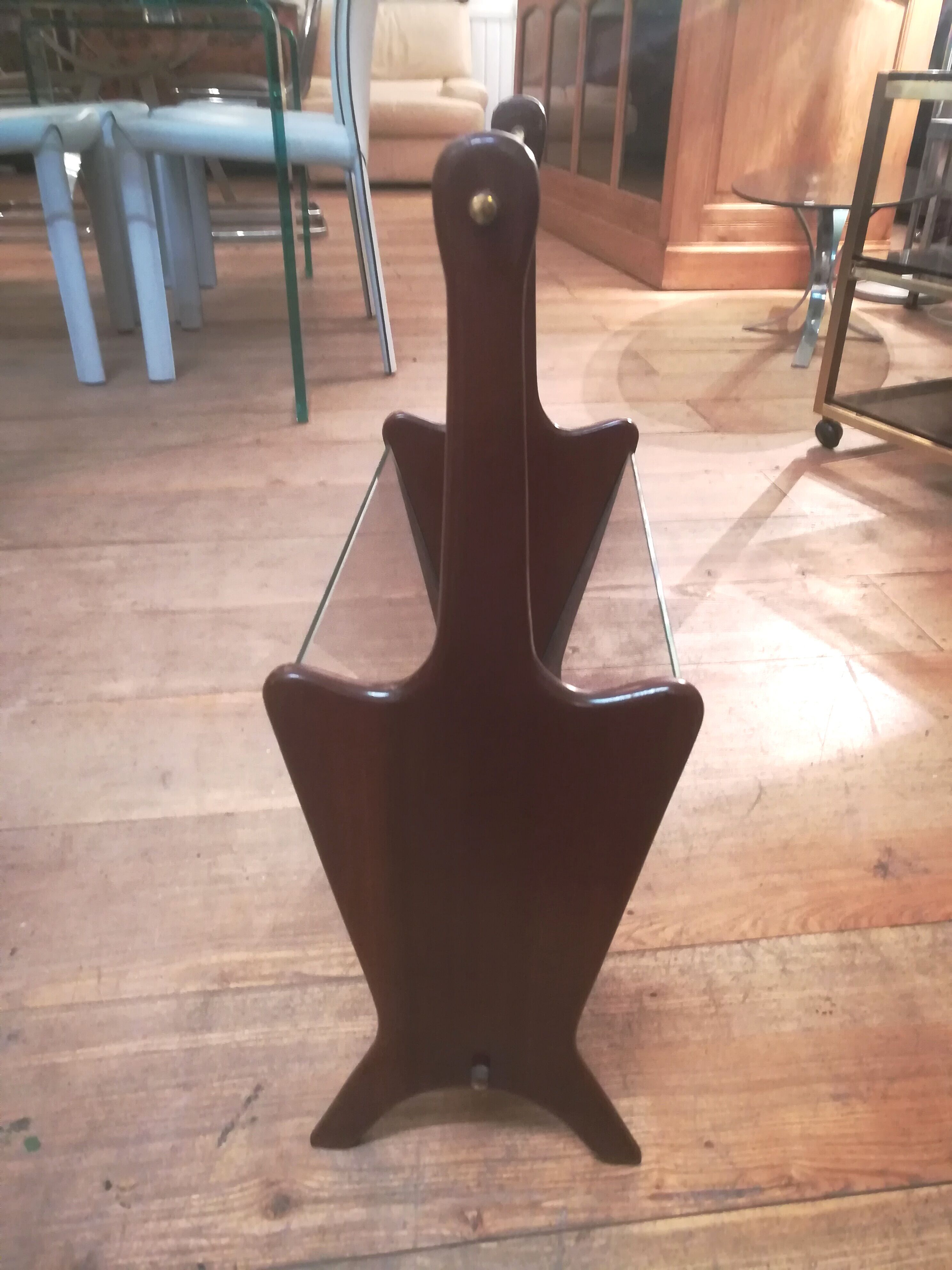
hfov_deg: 53.1
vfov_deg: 67.3
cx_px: 476
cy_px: 635
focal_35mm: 26
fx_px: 953
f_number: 2.2
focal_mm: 3.83
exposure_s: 1/14.3
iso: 640
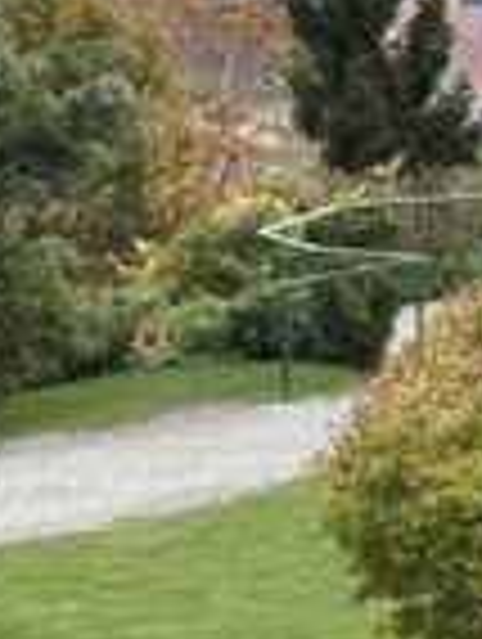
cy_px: 18
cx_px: 545
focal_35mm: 346
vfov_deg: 5.7
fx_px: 6405
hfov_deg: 4.3
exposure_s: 1/1453
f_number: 1.78
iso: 64
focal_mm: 6.86
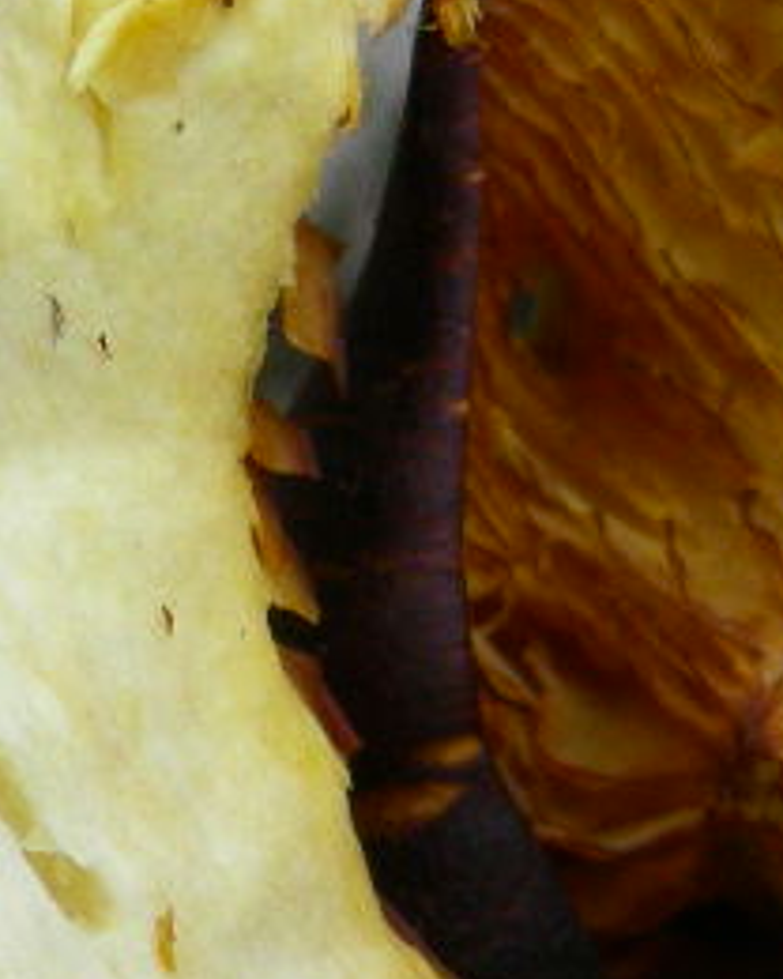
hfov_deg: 4.1
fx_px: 11037
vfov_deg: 5.1
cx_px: 418
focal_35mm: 381
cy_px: 520
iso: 121
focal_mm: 16.5
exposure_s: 1/29.8
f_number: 3.5
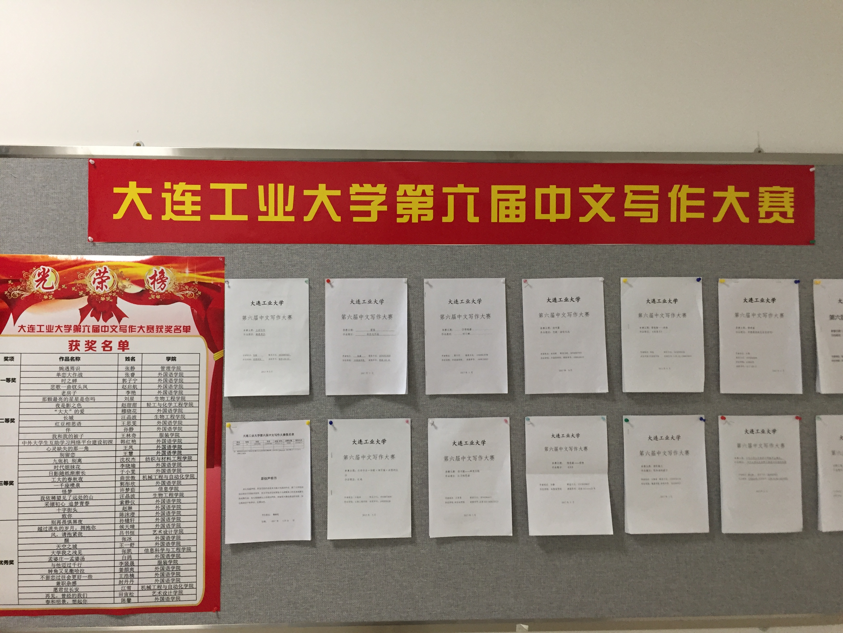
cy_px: 316
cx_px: 422
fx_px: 706
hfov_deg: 61.7
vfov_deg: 48.2
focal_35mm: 29
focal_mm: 4.15
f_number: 2.2
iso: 160
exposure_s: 1/33
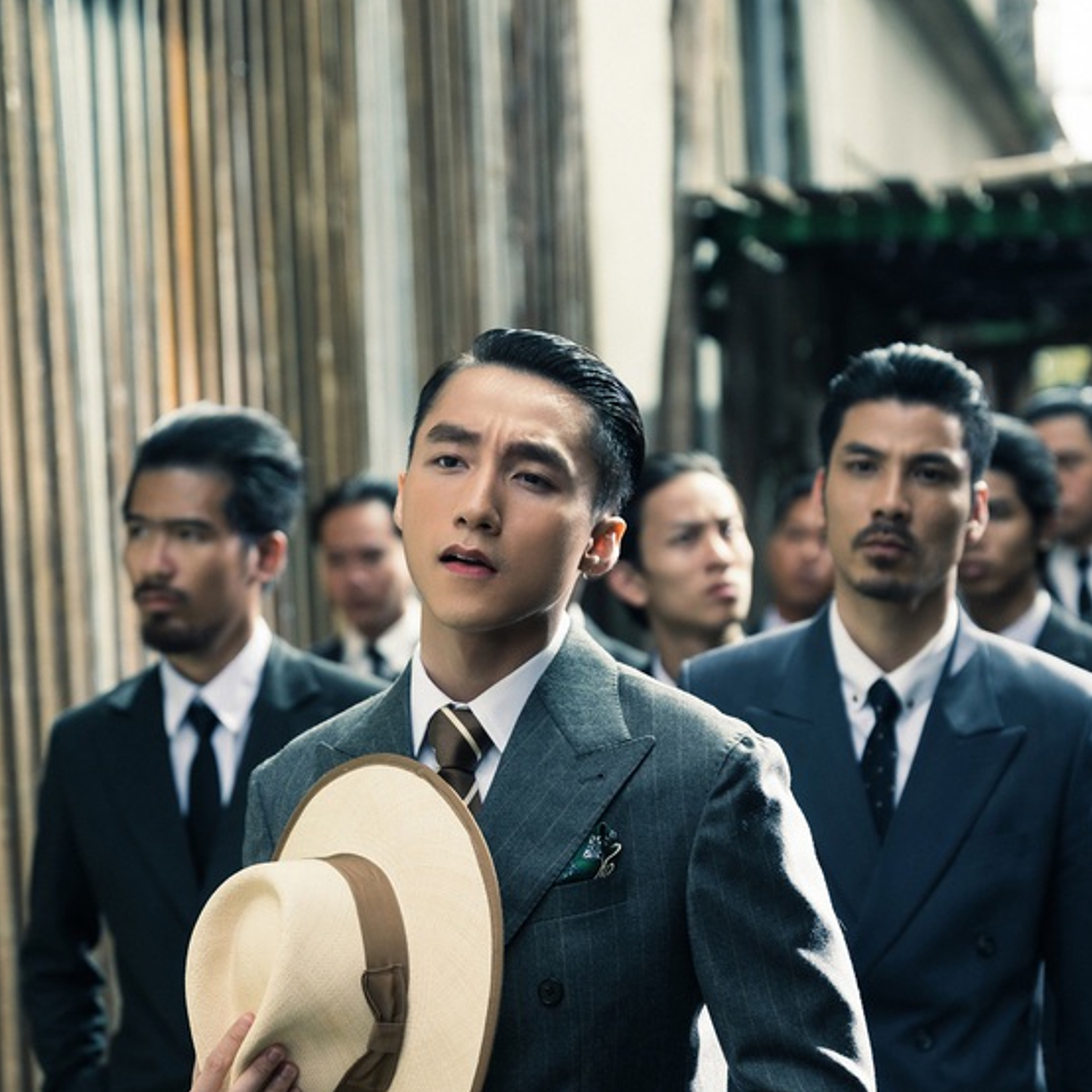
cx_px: 603
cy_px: 870
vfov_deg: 17.3
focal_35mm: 100
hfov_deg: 17.4
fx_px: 3569
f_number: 3.2
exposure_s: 1/400
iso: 400
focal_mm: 70
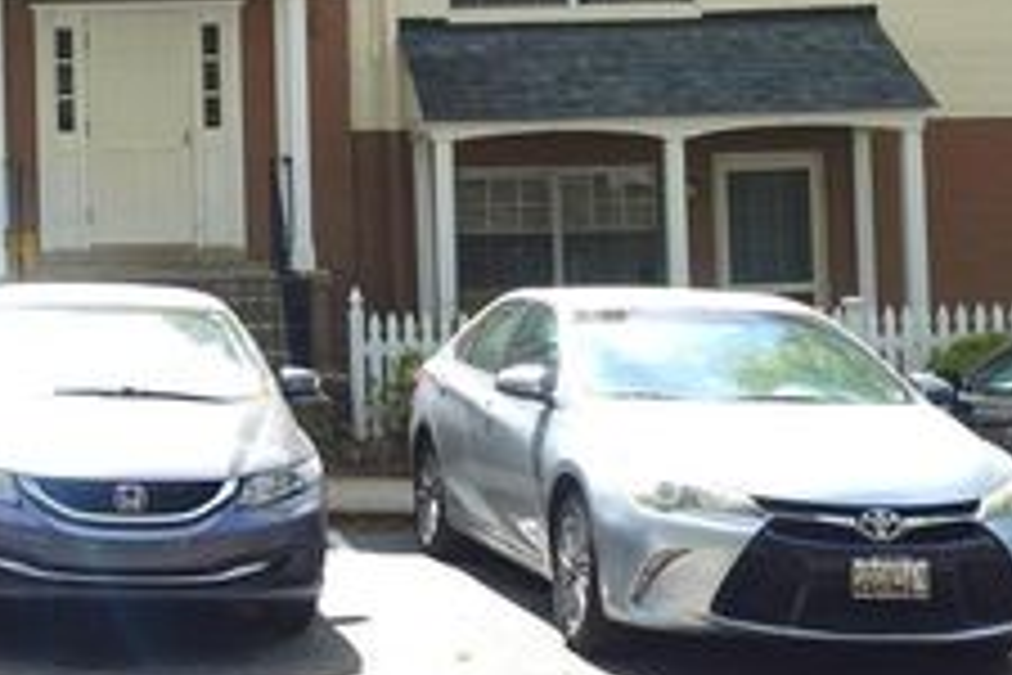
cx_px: 27
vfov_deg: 16.8
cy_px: 74
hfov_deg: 24.3
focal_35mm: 80
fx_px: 2249
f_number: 5.6
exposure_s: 1/200
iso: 125
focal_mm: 13.34
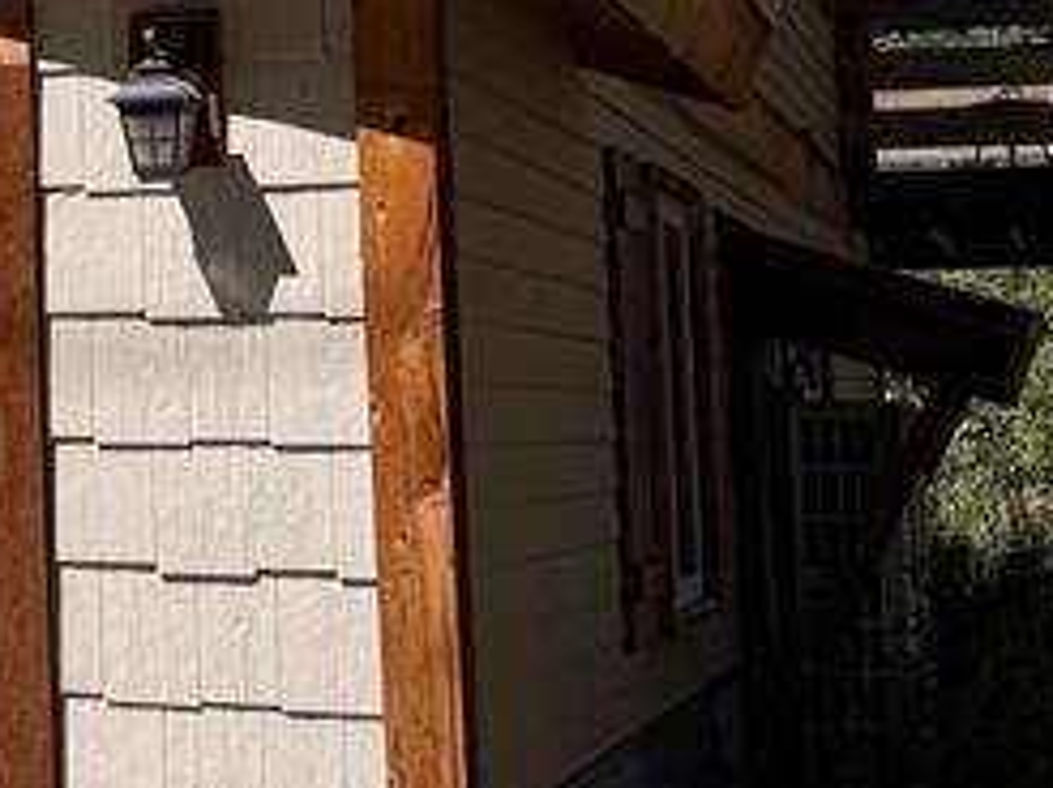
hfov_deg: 17.2
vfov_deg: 14.6
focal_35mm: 100
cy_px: 64
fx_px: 3039
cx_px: -638
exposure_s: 1/5348
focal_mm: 6.76
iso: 80
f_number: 1.78
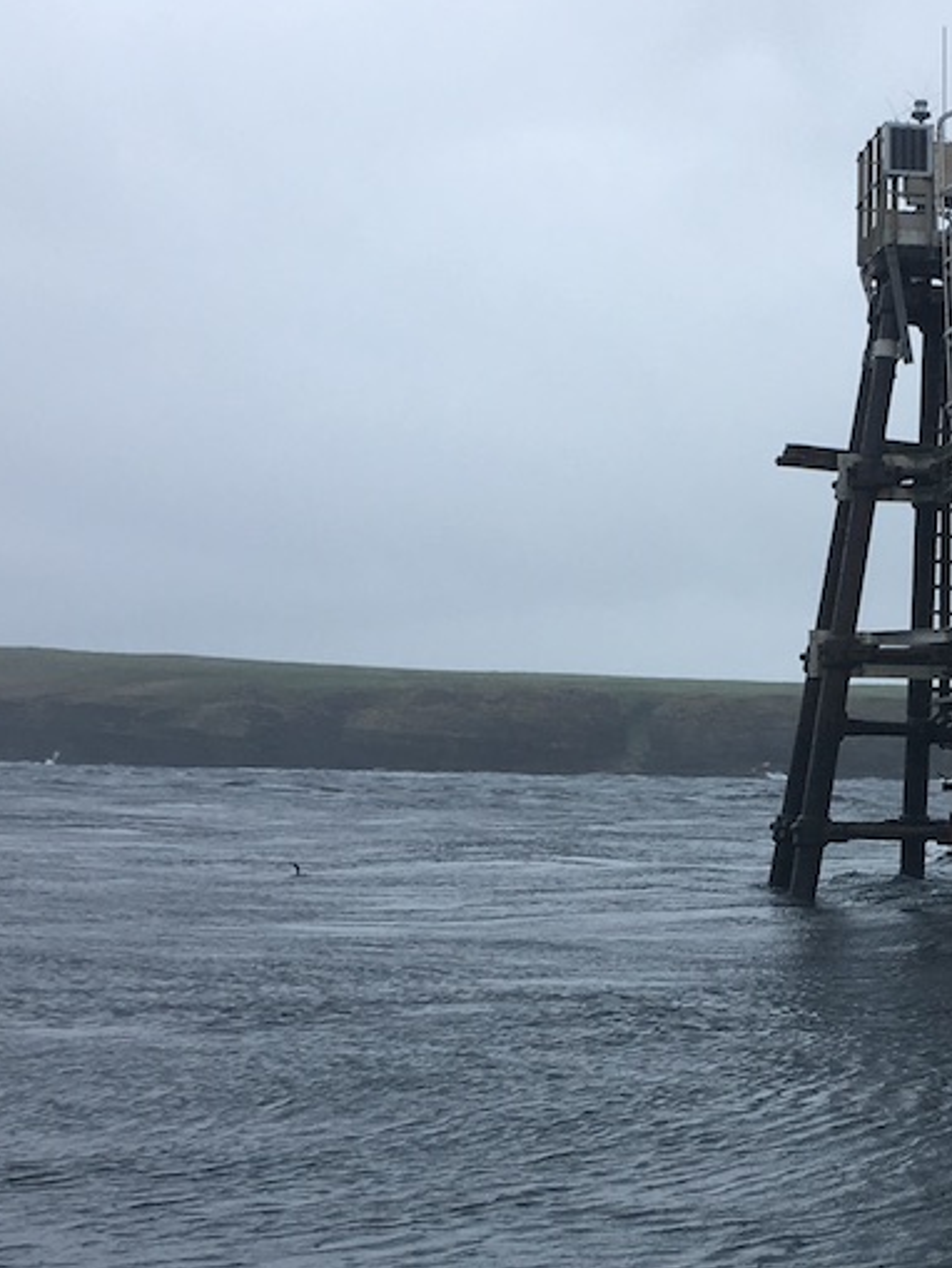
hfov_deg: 18.8
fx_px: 2786
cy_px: 950
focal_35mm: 76
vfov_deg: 25.4
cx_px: 972
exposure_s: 1/712
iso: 25
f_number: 2.2
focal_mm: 4.15
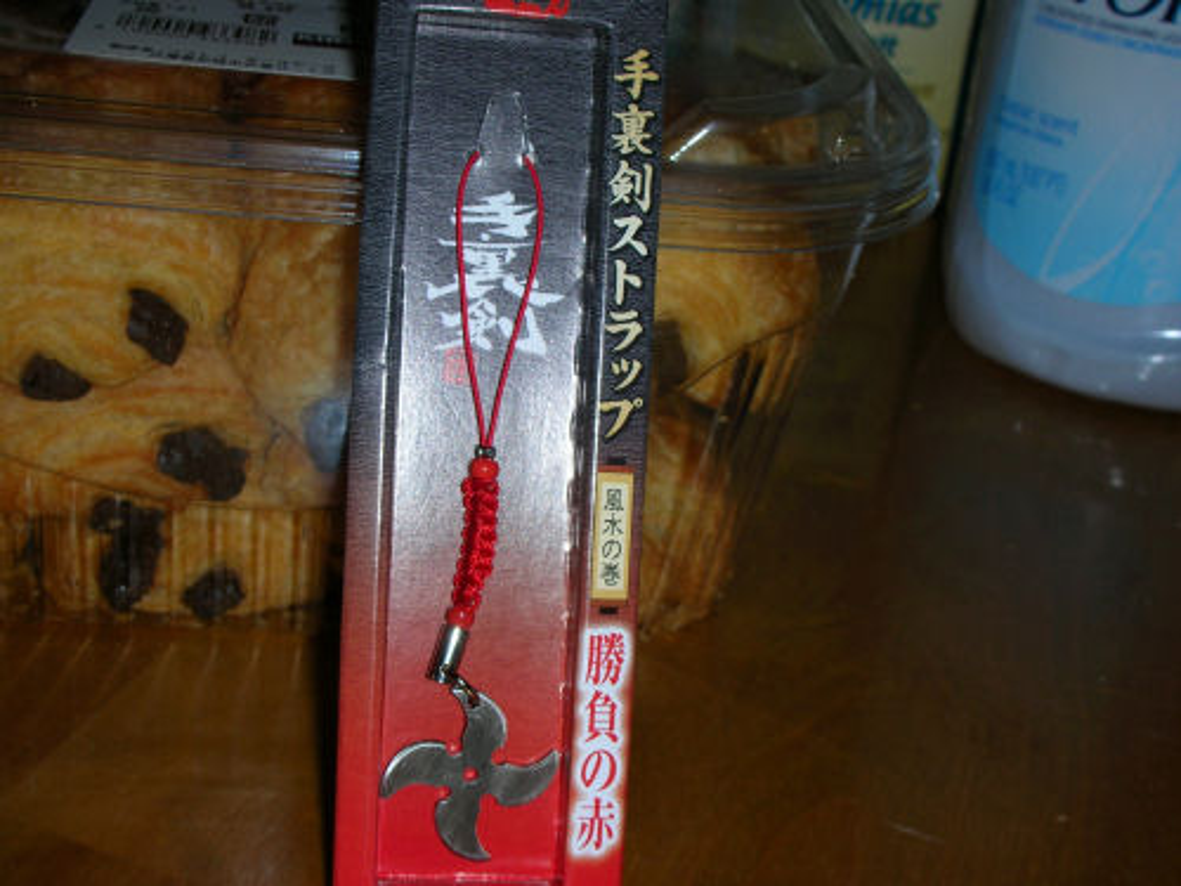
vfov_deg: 24.0
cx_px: 590
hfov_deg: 31.7
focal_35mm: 61
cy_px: 443
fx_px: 2081
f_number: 11.3
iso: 50
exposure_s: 1/120
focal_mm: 10.1
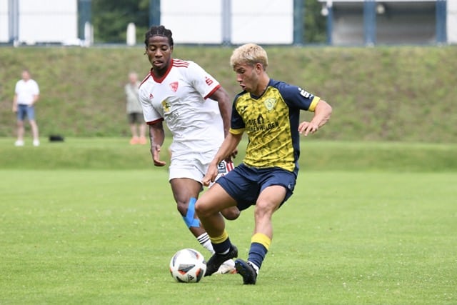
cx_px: 228
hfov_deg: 8.2
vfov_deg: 5.5
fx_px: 3174
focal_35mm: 250
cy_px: 152
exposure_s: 1/1600
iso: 5000
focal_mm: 250
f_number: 5.6
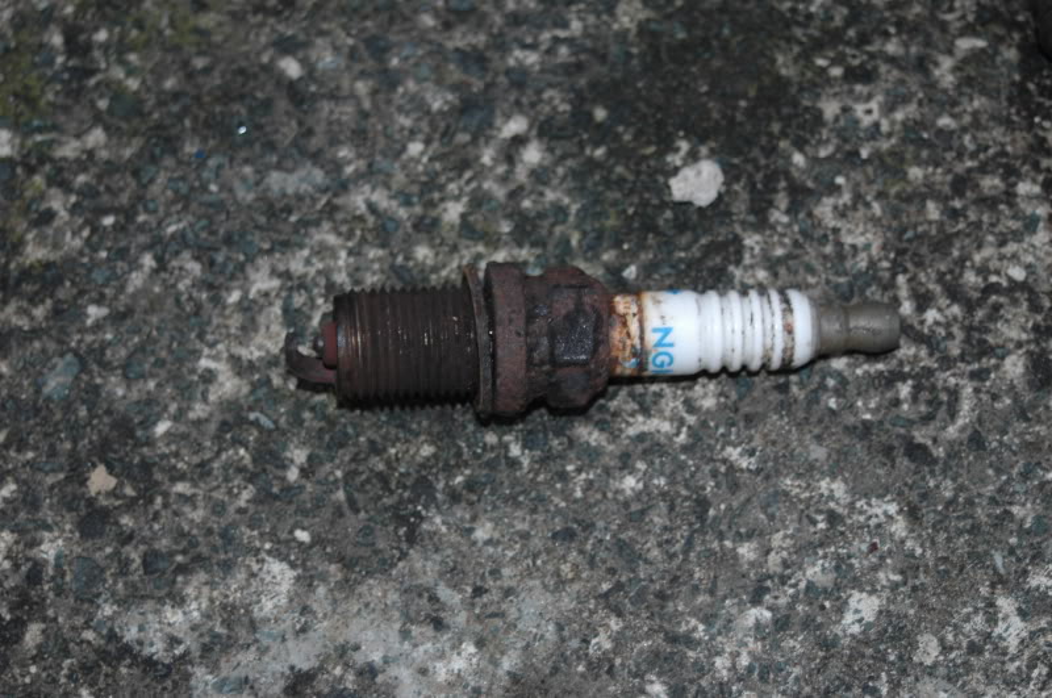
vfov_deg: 11.4
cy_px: 349
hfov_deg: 17.1
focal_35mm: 120
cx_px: 526
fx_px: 3502
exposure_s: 1/60
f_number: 5.6
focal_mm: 80
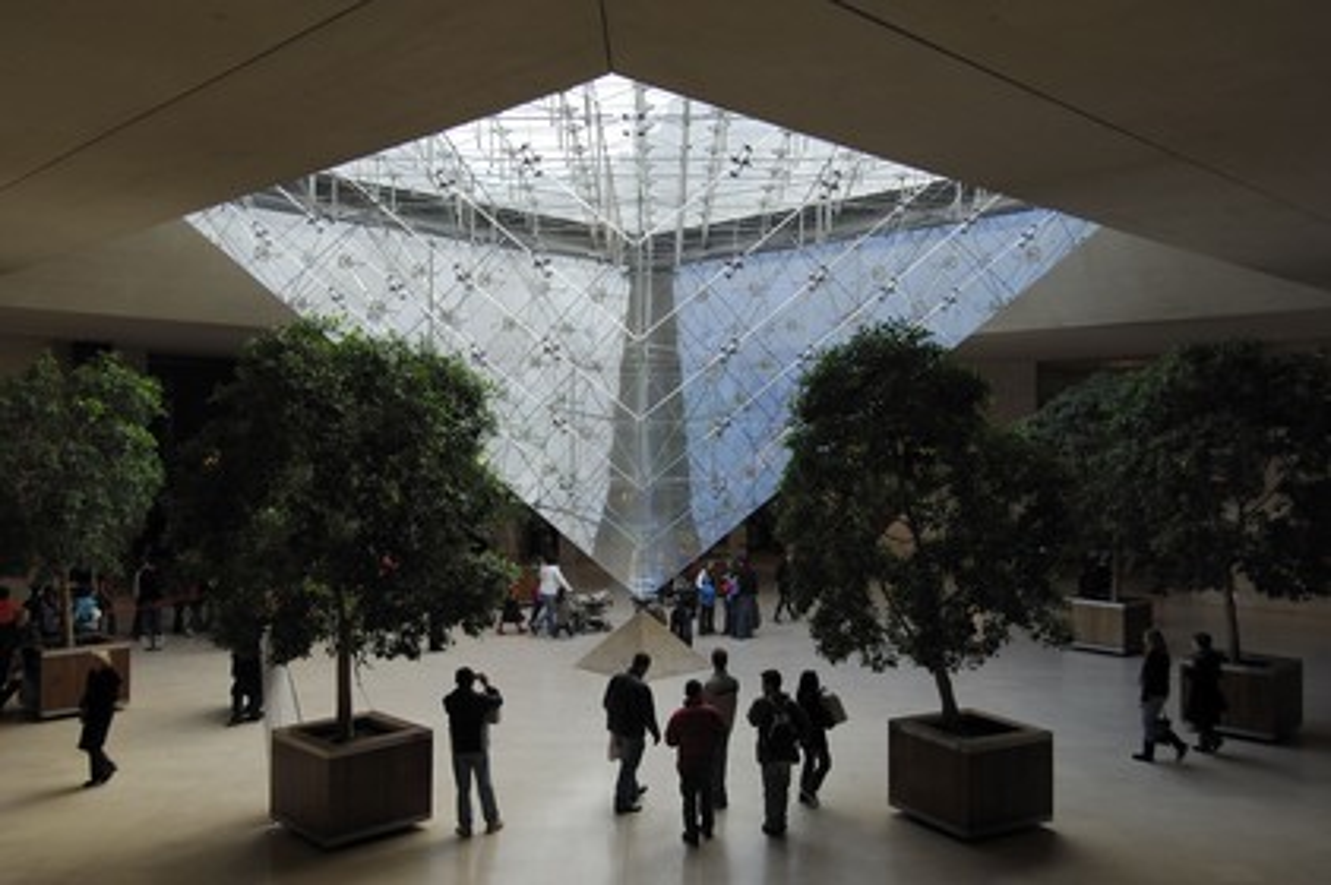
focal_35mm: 30
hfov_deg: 62.0
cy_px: 442
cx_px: 666
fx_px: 1108
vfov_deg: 43.5
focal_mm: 20
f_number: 6.3
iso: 160
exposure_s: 1/60
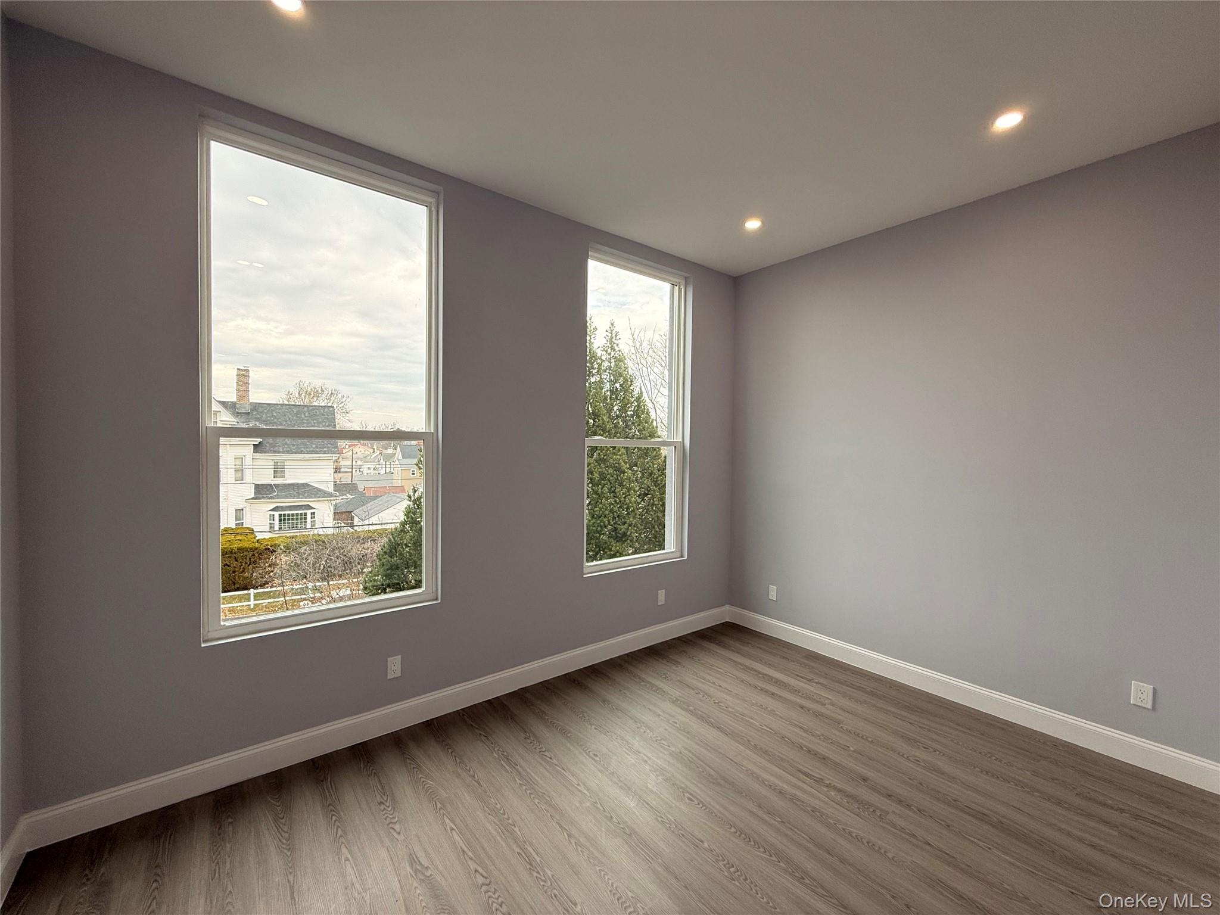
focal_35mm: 14
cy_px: 458
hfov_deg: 102.1
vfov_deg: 85.7
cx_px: 610
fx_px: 493
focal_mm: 2.22
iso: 64
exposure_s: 1/165
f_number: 2.2
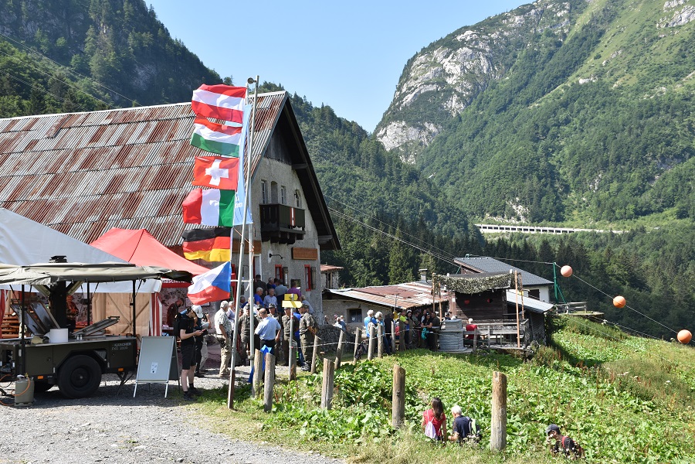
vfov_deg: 25.8
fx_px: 1013
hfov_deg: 37.9
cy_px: 232
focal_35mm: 52
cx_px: 348
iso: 400
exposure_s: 1/400
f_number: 10
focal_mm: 35
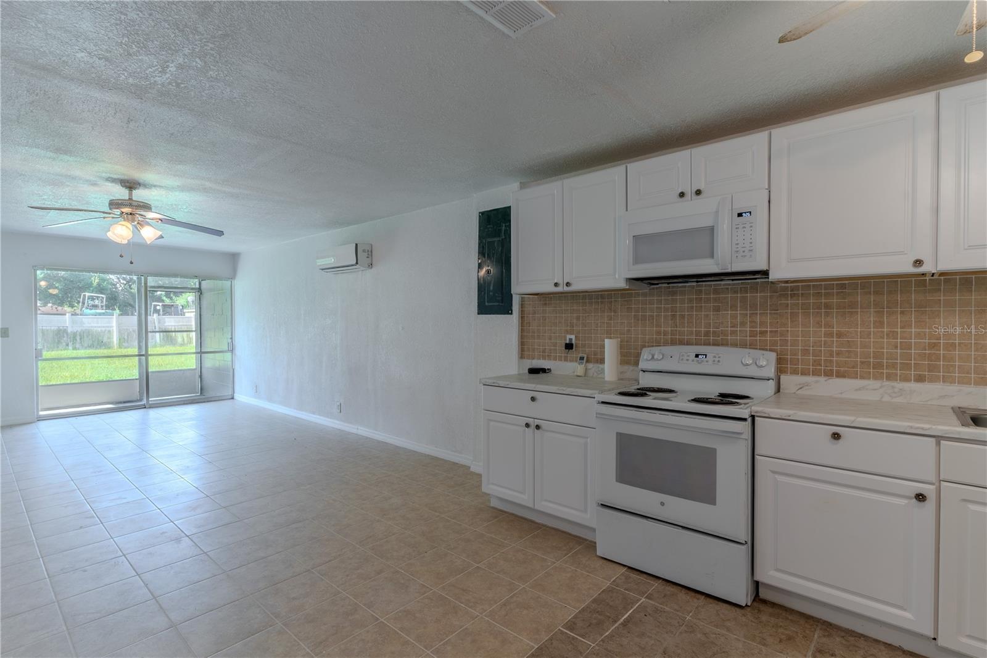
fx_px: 466
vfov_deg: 70.4
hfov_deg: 93.3
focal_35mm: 17
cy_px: 329
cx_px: 494
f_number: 8
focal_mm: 17
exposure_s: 1/40
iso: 100
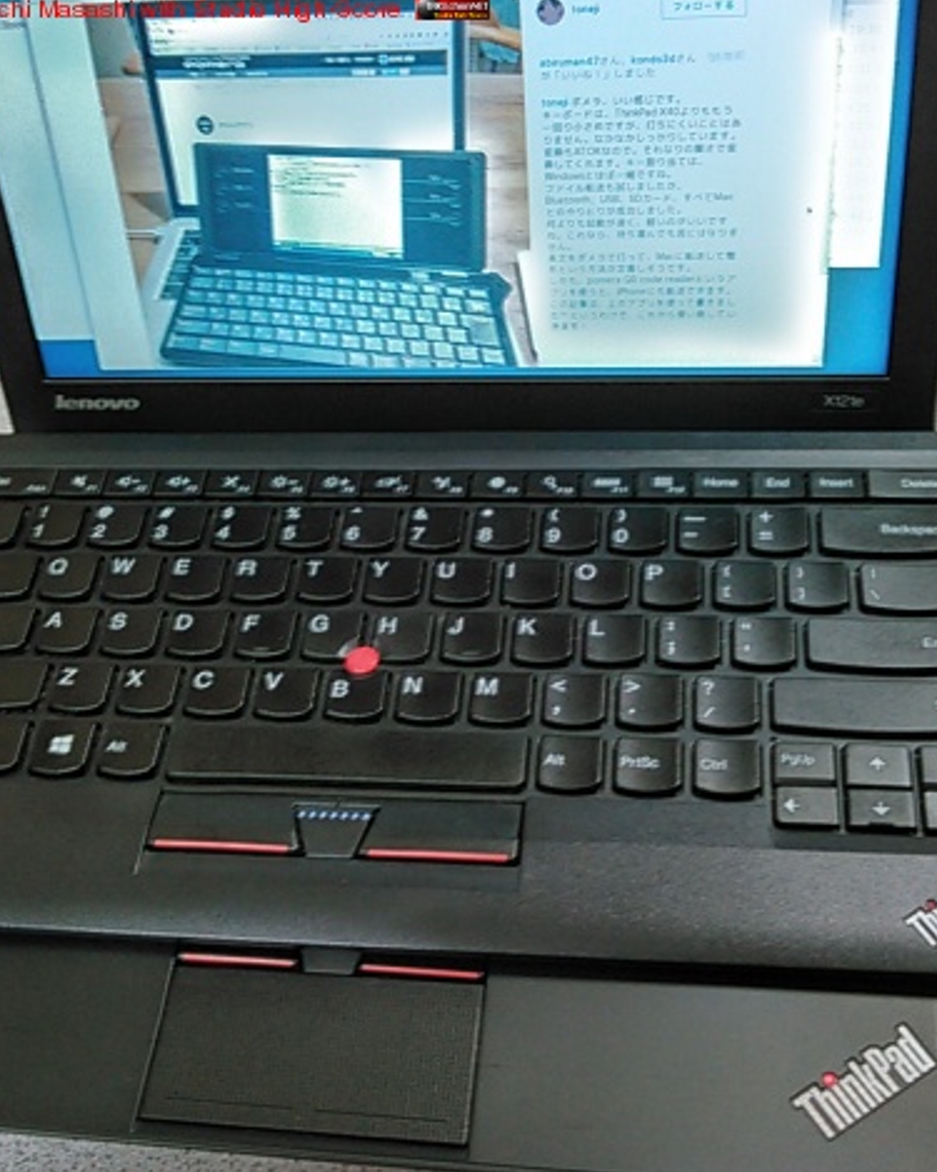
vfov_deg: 45.8
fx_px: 1387
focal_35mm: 40
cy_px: 592
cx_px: 490
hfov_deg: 37.3
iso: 100
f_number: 2.4
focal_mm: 4
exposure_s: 1/16.7
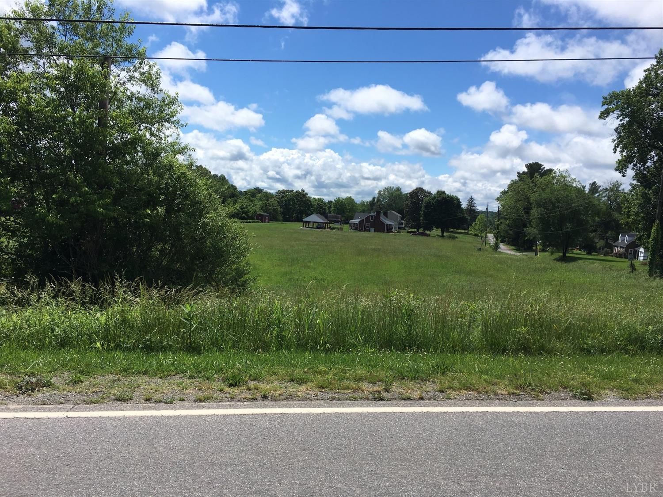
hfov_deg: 61.7
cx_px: 332
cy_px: 248
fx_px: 555
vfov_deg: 48.2
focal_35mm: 29
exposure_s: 1/2747
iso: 25
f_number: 2.2
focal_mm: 4.15
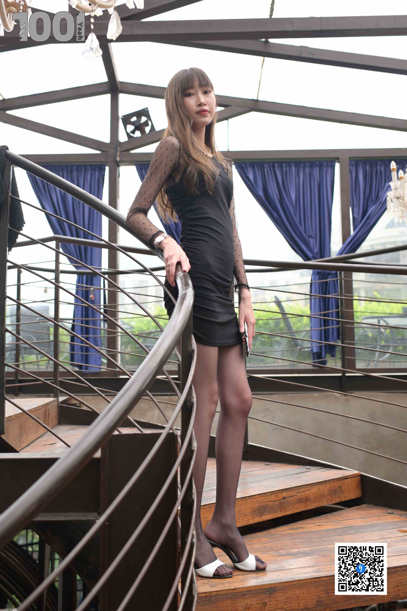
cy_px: 306
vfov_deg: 54.4
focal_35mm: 35
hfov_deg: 37.9
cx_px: 204
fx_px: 593
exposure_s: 1/125
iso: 1250
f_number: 3.2
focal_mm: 35
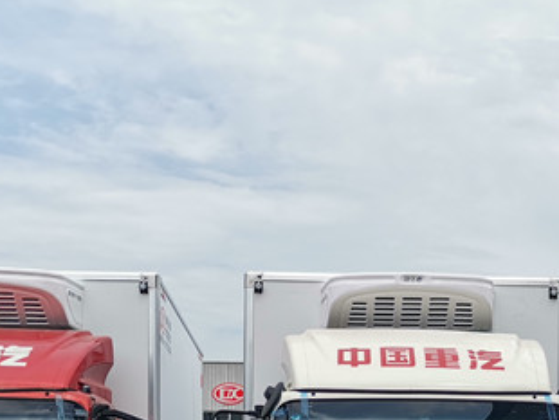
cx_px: 393
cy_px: 447
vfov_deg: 21.0
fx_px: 1083
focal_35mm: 67
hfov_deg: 28.7
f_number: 1.8
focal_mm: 4.75
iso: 50
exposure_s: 1/1393
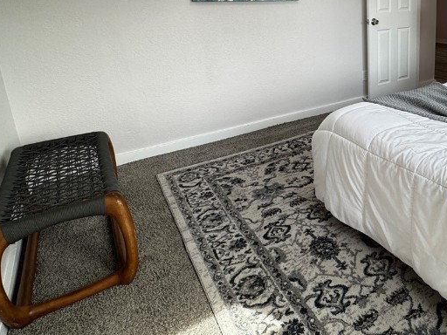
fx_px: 362
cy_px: 79
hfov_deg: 57.5
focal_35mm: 28
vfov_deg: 47.7
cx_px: 372
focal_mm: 2.22
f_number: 2.2
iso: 64
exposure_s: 1/120
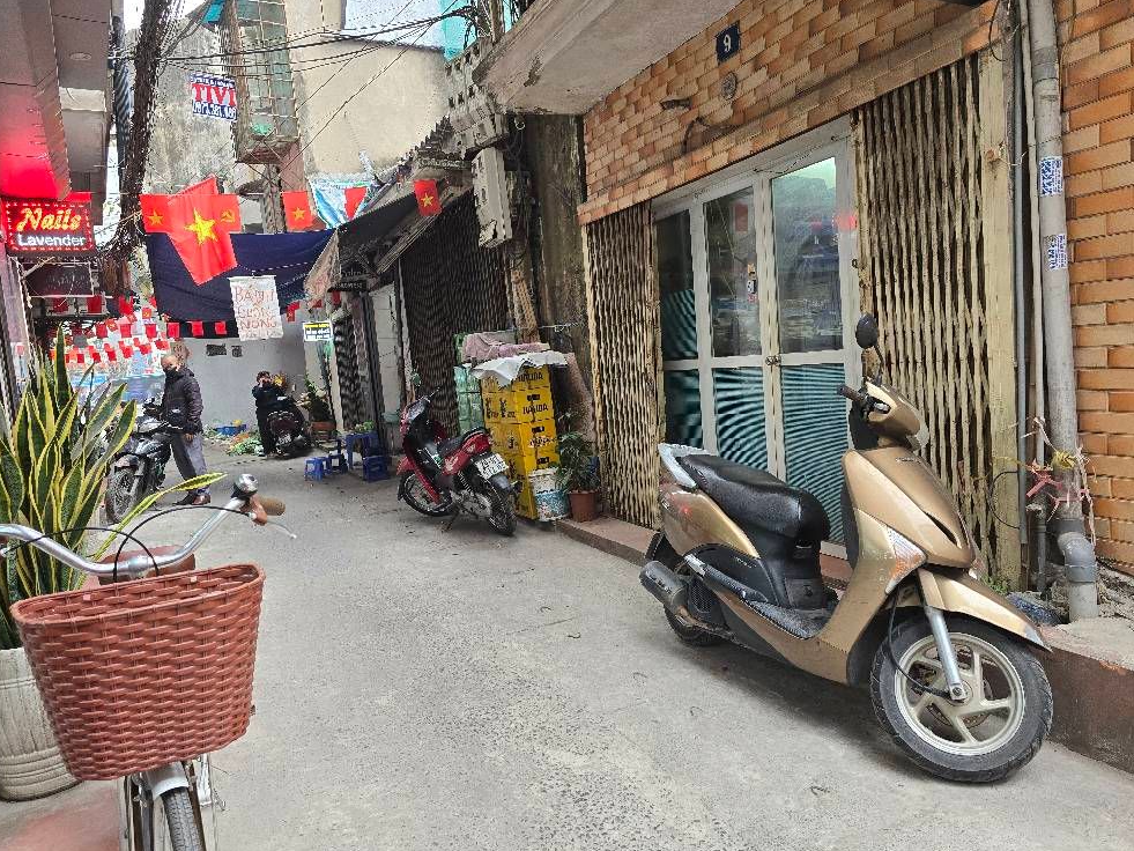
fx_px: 786
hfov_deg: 71.6
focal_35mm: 24
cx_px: 581
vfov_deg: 56.8
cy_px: 438
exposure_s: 1/100
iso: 125
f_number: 1.7
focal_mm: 6.3
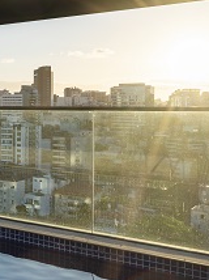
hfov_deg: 18.2
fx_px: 460
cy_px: 115
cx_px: -198
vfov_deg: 33.7
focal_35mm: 57
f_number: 8
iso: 80
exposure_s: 1/800
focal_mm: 16
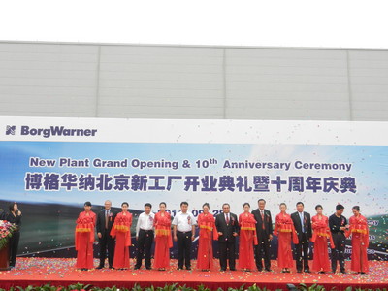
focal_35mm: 38
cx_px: 194
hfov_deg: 49.0
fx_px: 426
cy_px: 146
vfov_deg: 37.7
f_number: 4
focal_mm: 6.9
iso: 160
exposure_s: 1/250
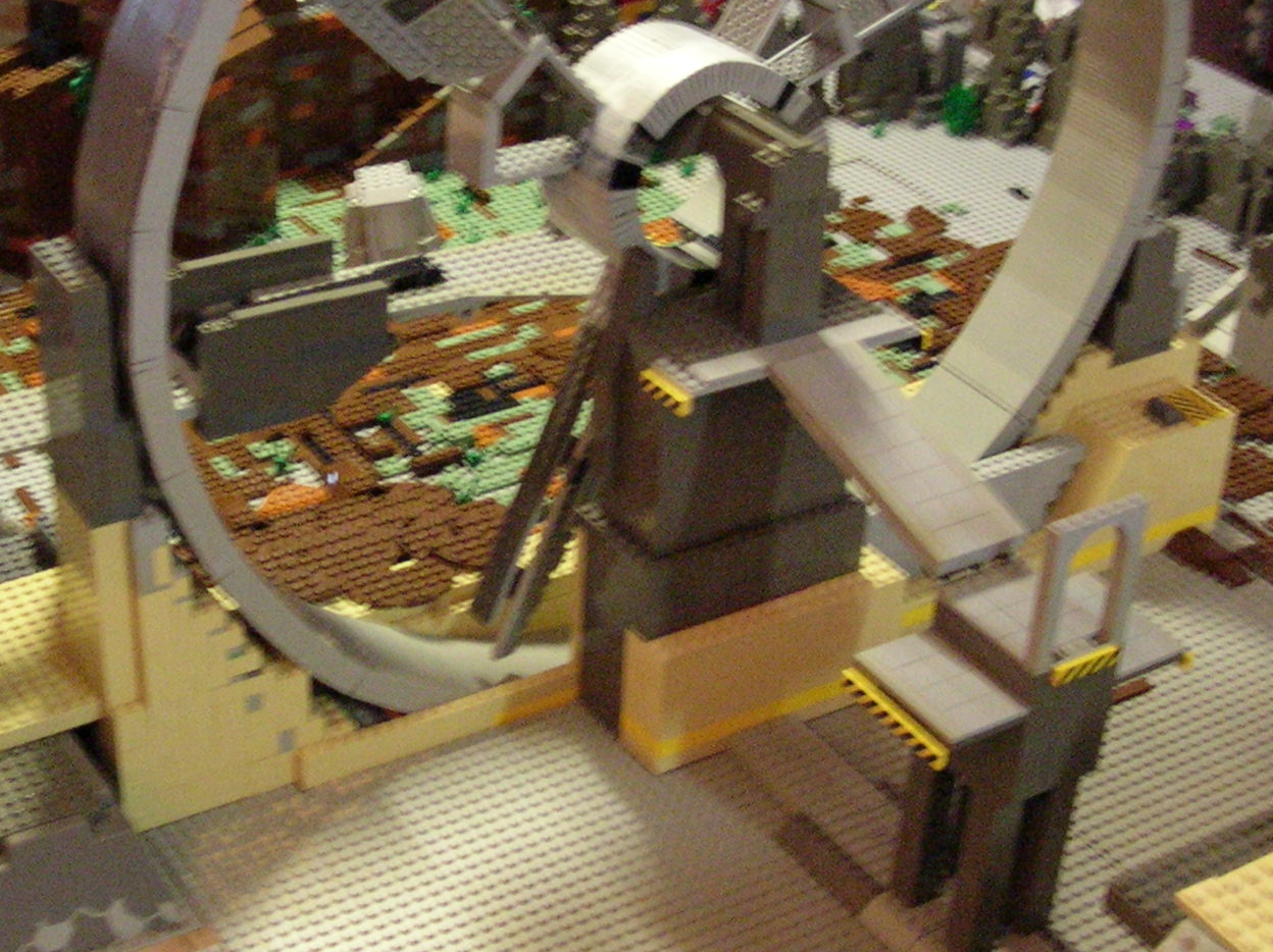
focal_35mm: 66
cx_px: 522
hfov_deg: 29.4
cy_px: 419
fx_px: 2425
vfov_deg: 22.2
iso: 300
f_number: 2.7
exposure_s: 1/3.9
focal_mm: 6
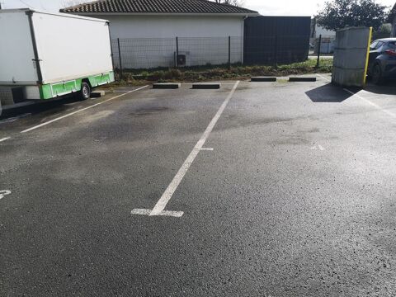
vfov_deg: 51.4
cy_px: 148
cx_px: 198
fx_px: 309
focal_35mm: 27
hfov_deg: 65.3
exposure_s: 1/2481
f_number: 1.8
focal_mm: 5.58
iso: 50
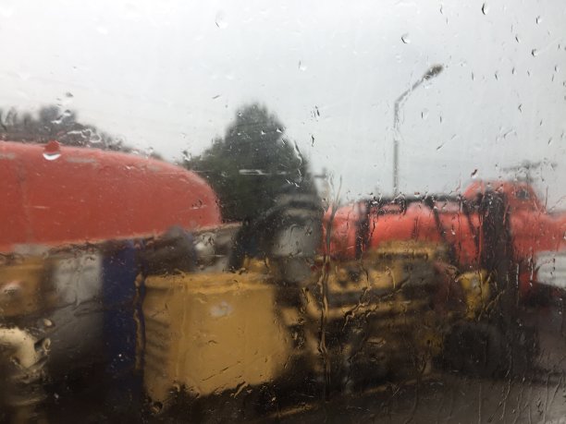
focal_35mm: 29
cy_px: 212
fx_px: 474
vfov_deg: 48.2
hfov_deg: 61.7
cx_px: 283
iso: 50
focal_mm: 4.15
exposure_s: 1/100
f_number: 2.2
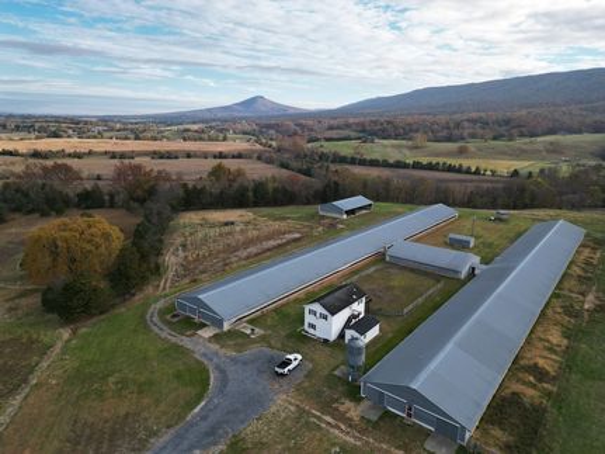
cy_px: 227
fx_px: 419
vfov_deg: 56.8
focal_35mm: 24
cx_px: 302
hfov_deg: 71.6
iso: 150
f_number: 1.7
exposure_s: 1/1600
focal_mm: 6.72
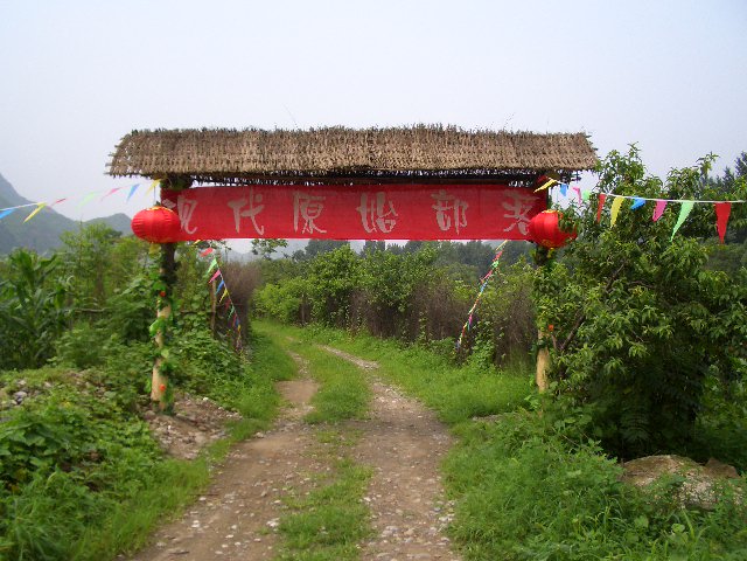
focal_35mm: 35
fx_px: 755
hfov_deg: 52.6
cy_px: 280
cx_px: 374
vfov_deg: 40.7
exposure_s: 1/320
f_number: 4.3
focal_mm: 5.8
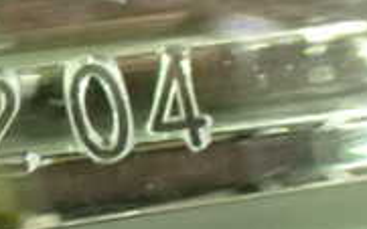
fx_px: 1900
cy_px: 160
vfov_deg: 6.9
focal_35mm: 190
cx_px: -85
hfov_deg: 10.8
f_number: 3.3
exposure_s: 1/40
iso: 1600
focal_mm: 9.65
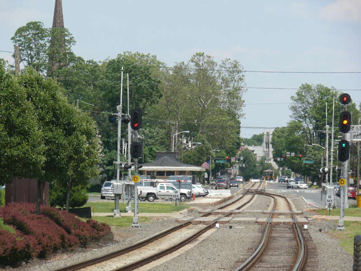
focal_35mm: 280
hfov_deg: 7.1
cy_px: 136
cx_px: 180
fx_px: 2920
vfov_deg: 5.3
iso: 100
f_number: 5.6
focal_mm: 59.2
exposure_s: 1/500
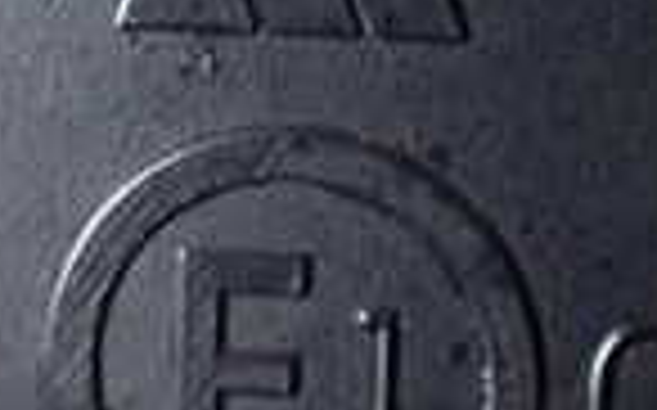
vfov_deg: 9.5
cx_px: 342
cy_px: -302
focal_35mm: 131
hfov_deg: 16.0
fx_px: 2344
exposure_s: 1/30
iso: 1250
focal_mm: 5.4
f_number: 2.3
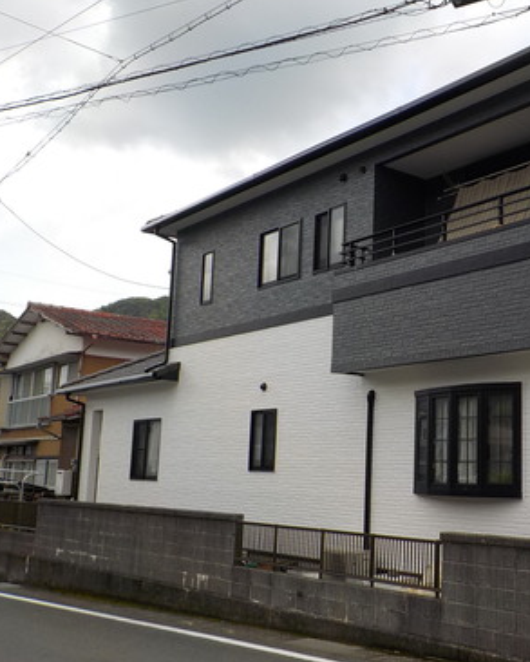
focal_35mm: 40
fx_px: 784
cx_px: 427
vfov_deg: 45.8
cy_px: 336
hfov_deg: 36.1
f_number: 3.3
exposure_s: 1/640
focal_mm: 4.1
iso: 125
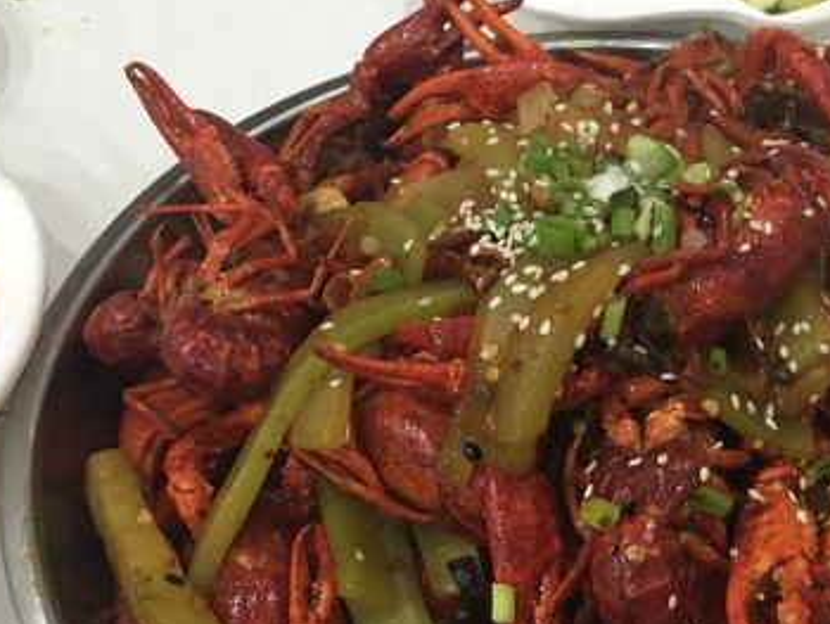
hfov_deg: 32.9
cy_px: 388
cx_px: 569
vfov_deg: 25.2
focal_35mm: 58
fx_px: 1392
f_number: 2.2
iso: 125
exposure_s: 1/17
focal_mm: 4.15
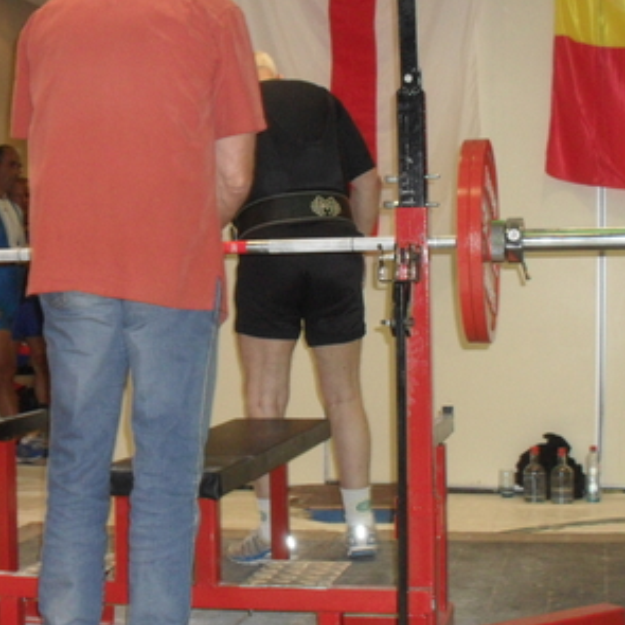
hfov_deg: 27.1
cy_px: 311
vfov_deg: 27.3
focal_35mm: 63
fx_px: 1287
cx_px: 186
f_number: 3.2
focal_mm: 6.3
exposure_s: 1/45
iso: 240
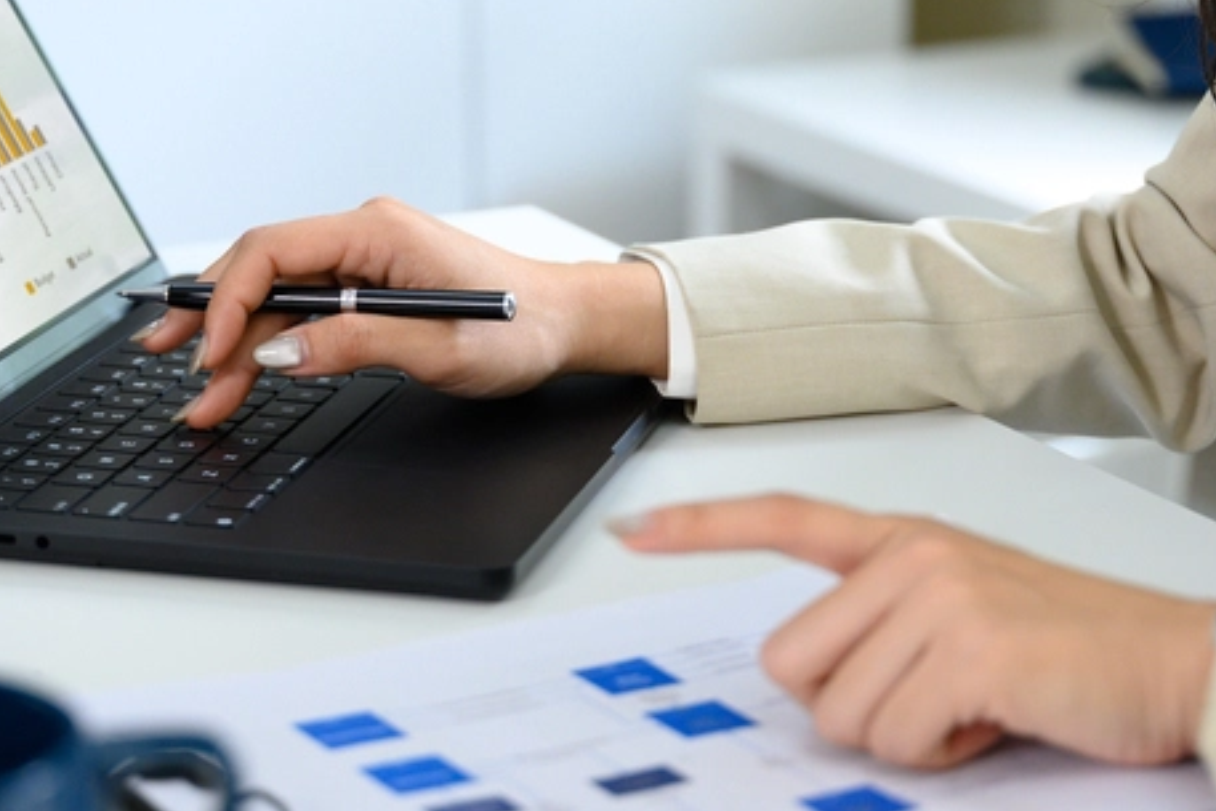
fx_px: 3548
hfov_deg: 19.5
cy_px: 156
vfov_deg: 13.0
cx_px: 601
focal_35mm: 105
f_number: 2.8
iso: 640
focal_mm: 48
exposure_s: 1/200
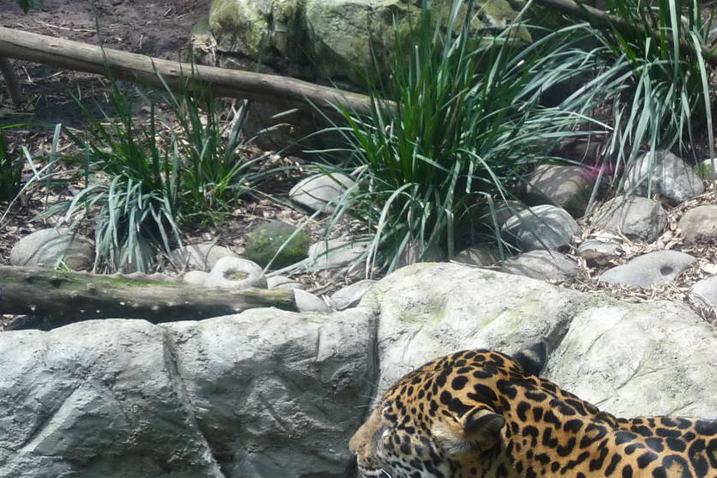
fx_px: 1354
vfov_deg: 19.4
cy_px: 482
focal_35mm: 68
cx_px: 674
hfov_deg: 28.3
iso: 200
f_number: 3.6
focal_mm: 5.6
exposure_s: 1/100
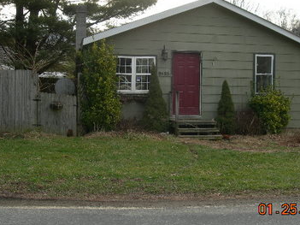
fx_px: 451
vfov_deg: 27.9
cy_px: 87
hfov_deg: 36.8
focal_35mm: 52
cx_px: 157
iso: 50
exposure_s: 1/103
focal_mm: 7.8
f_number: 4.8
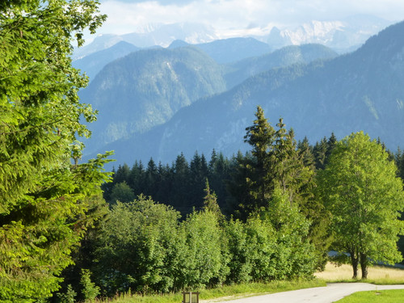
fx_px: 1120
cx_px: 202
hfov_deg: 20.4
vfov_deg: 15.4
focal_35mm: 96
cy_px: 152
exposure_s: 1/250
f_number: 4.9
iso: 160
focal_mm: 16
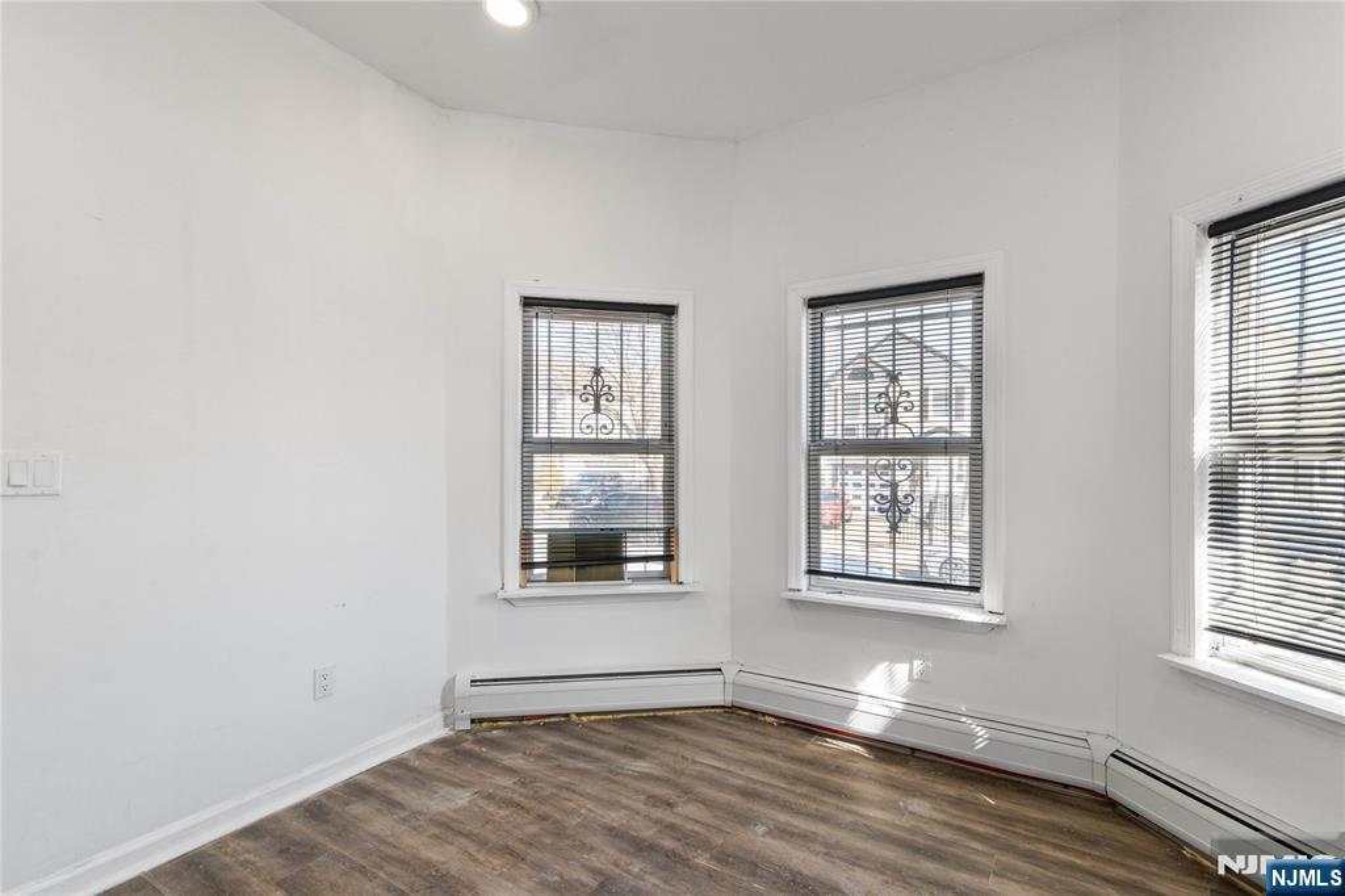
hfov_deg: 96.8
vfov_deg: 73.7
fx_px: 598
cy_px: 448
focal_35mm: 16
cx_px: 672
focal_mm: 16
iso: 400
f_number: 8
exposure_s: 1/30
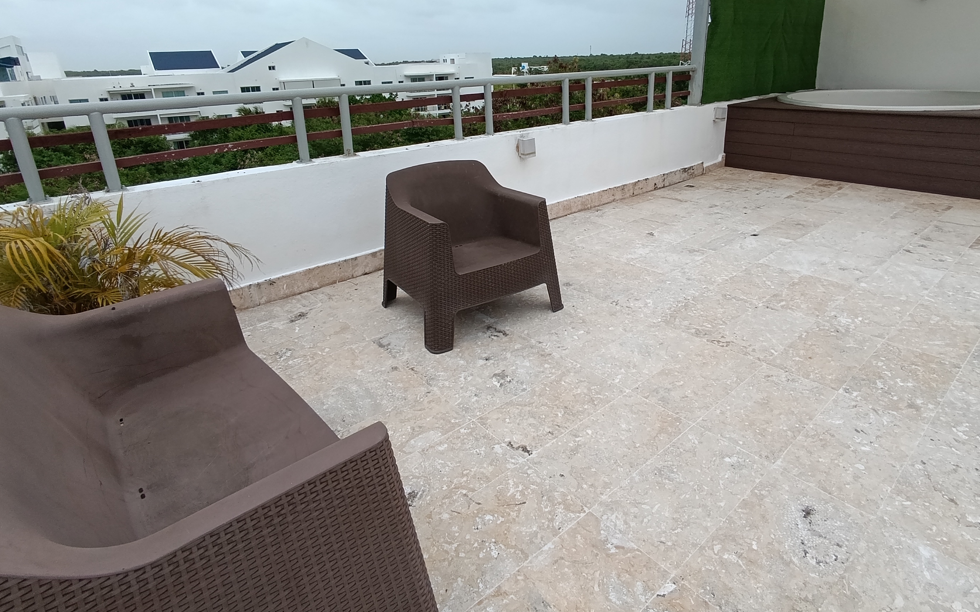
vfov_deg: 58.8
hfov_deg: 85.0
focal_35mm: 20
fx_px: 534
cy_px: 226
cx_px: 504
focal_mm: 1.65
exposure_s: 1/200
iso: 50
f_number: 2.2
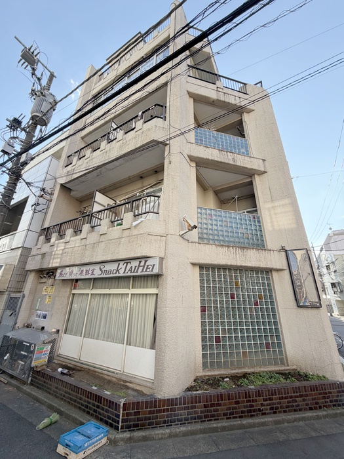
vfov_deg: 102.1
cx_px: 172
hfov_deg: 85.7
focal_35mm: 14
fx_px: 186
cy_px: 230
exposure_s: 1/388
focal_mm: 2.22
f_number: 2.2
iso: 50
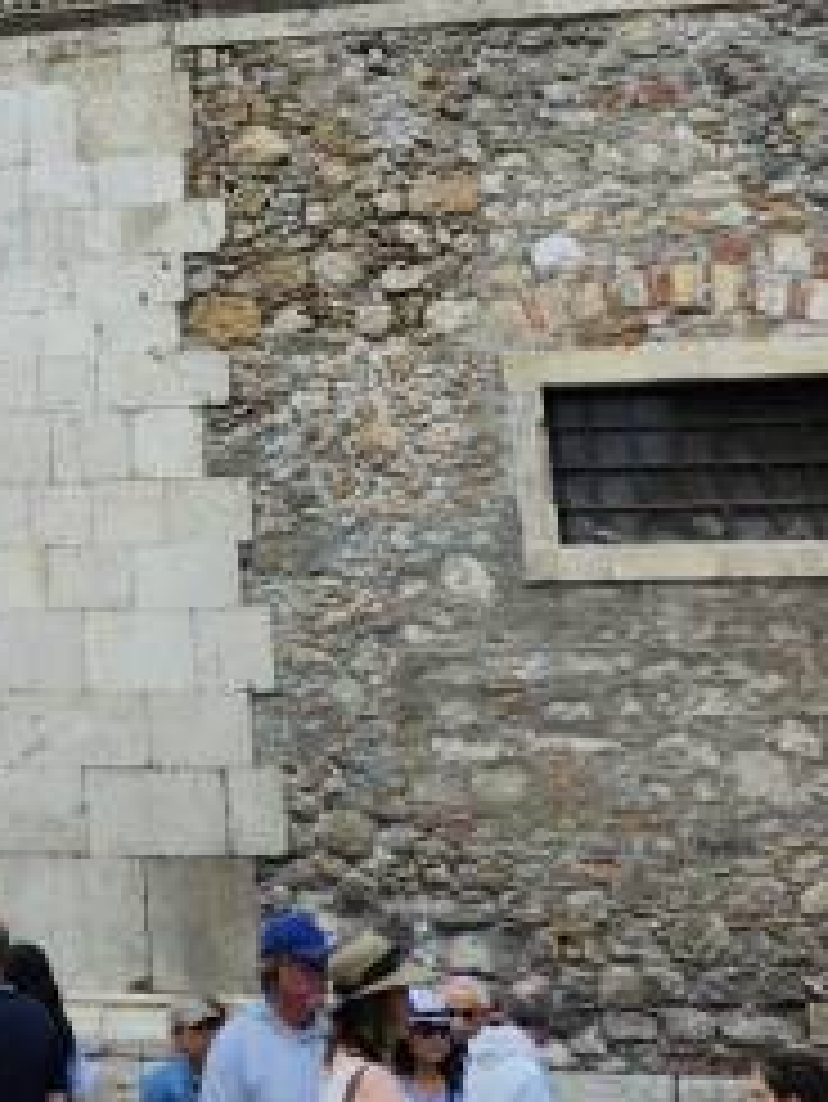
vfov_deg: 24.7
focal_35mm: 75
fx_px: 2390
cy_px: -4
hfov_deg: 18.3
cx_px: -261
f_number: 1.8
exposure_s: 1/1859
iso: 25
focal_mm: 5.54
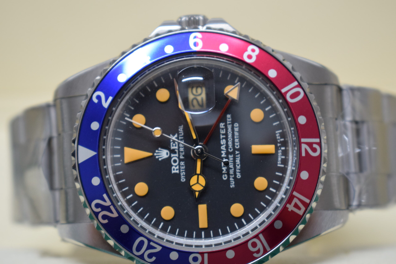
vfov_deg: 17.5
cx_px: 198
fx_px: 859
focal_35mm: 78
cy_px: 132
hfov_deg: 26.0
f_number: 5.6
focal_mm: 52
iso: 1000
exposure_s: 1/60
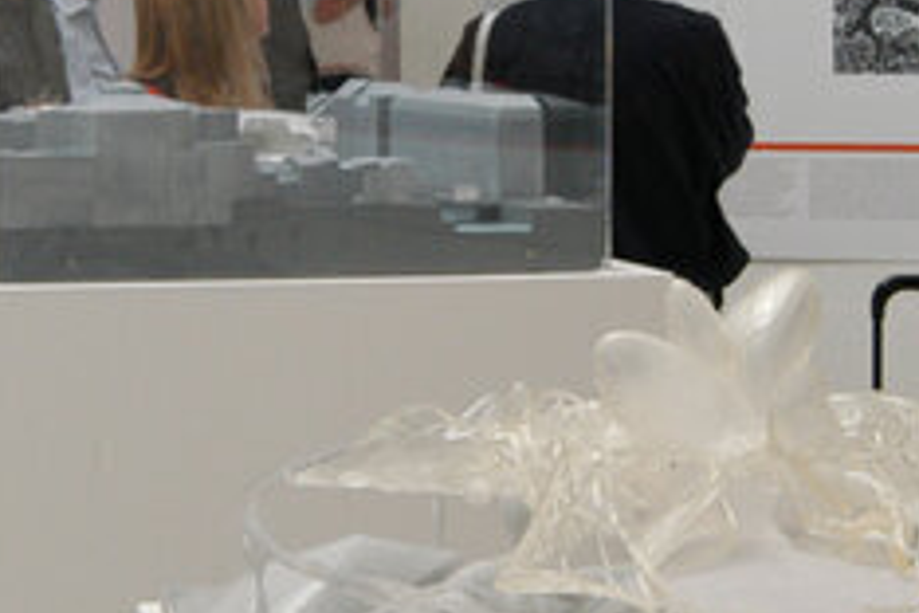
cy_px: 189
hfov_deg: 16.4
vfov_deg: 11.0
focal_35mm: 125
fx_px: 3191
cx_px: 579
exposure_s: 1/125
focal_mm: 18
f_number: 6.3
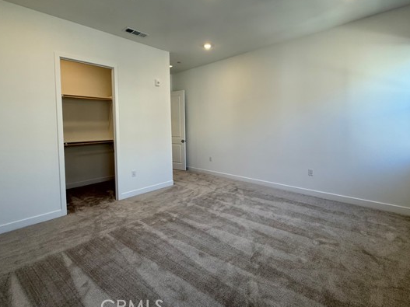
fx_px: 201
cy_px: 131
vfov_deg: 74.3
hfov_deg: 90.7
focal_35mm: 17
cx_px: 227
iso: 125
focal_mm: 2.22
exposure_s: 1/120
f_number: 2.2
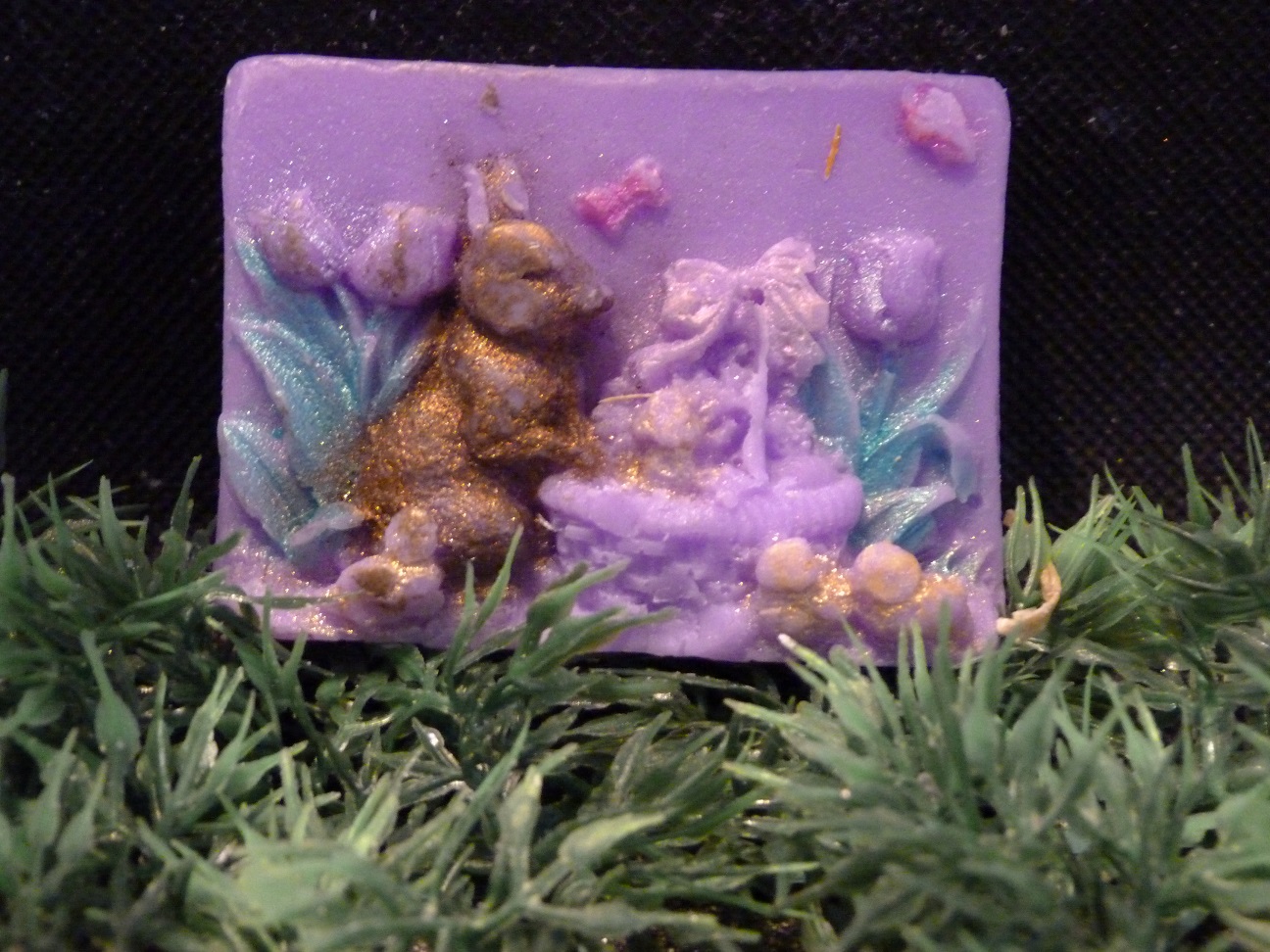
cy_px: 476
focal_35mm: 60
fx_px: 2201
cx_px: 635
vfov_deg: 24.4
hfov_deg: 32.2
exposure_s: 1/6
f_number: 3.2
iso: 800
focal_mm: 10.8
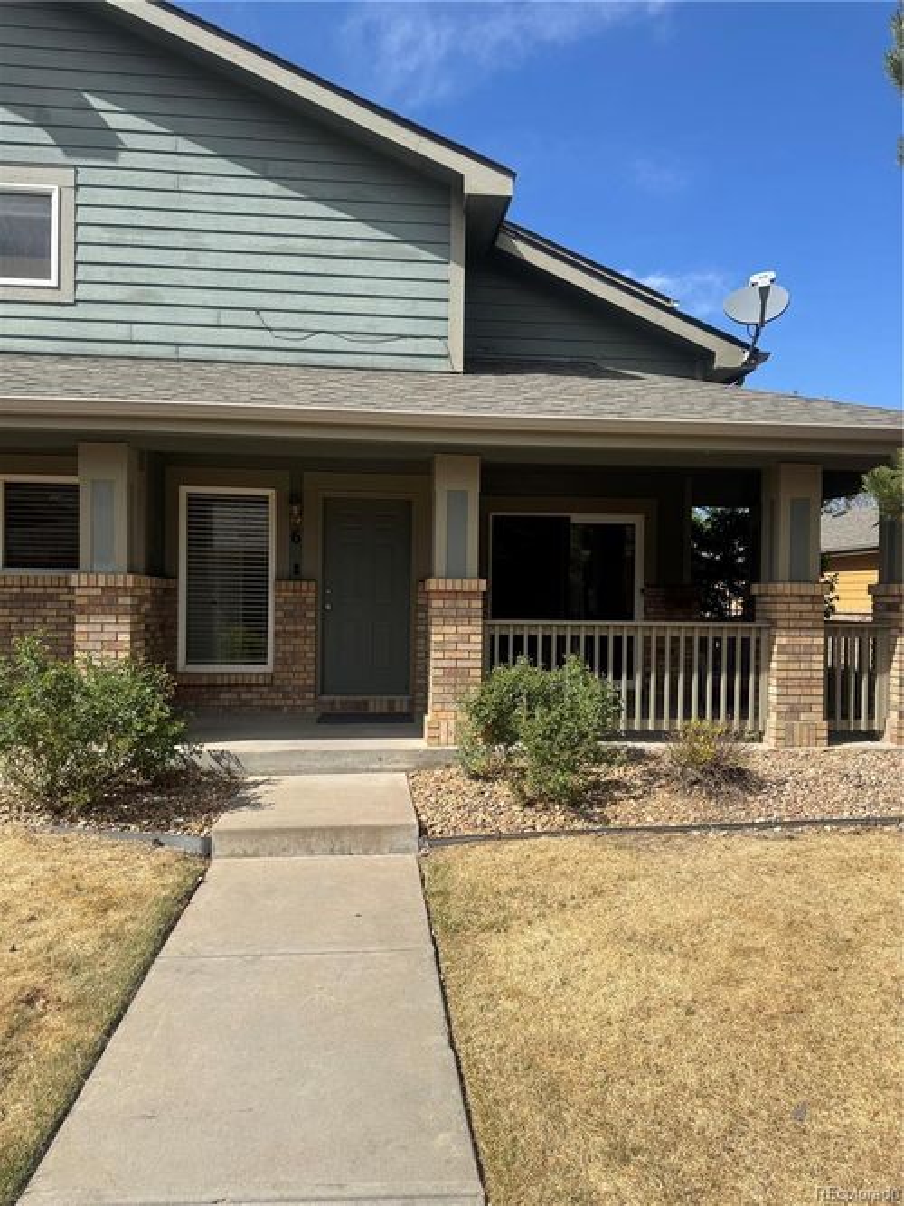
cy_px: 603
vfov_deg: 71.6
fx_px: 836
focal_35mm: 24
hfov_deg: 56.8
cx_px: 452
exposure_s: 1/4310
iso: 80
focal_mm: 6.76
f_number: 1.78
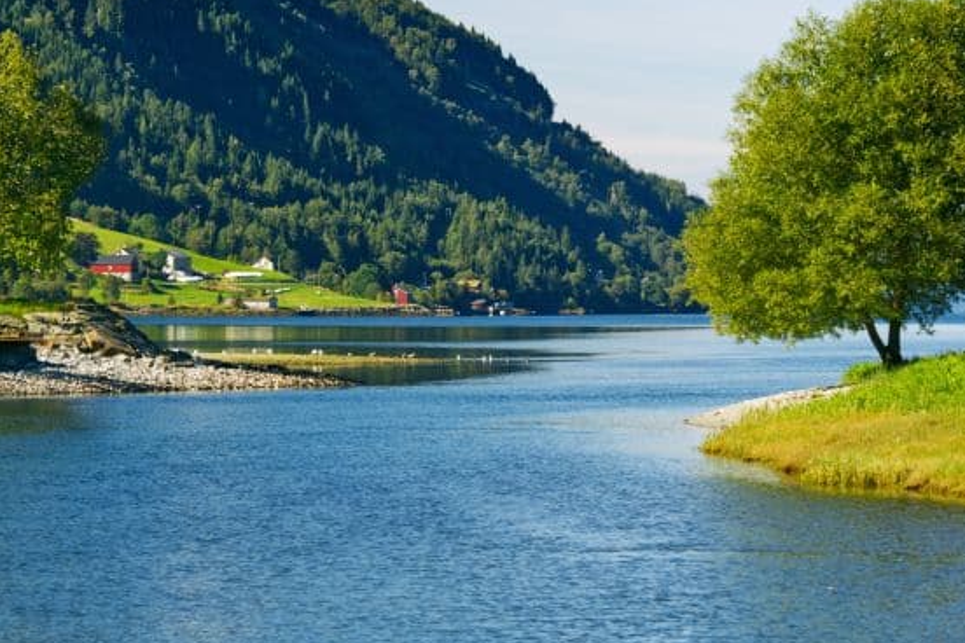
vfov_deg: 6.9
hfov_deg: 10.3
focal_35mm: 200
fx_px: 5361
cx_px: 446
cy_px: 225
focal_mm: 92
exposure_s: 1/125
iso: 200
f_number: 9
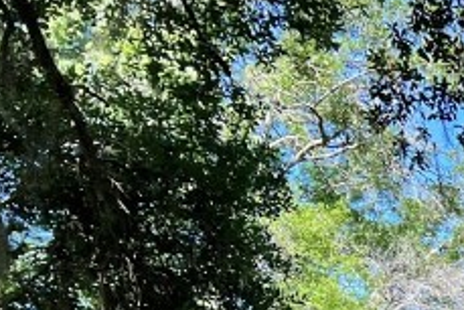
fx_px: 1560
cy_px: 648
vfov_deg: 10.3
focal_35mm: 121
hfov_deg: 13.9
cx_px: 966
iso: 50
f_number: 1.5
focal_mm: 5.7
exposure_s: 1/696
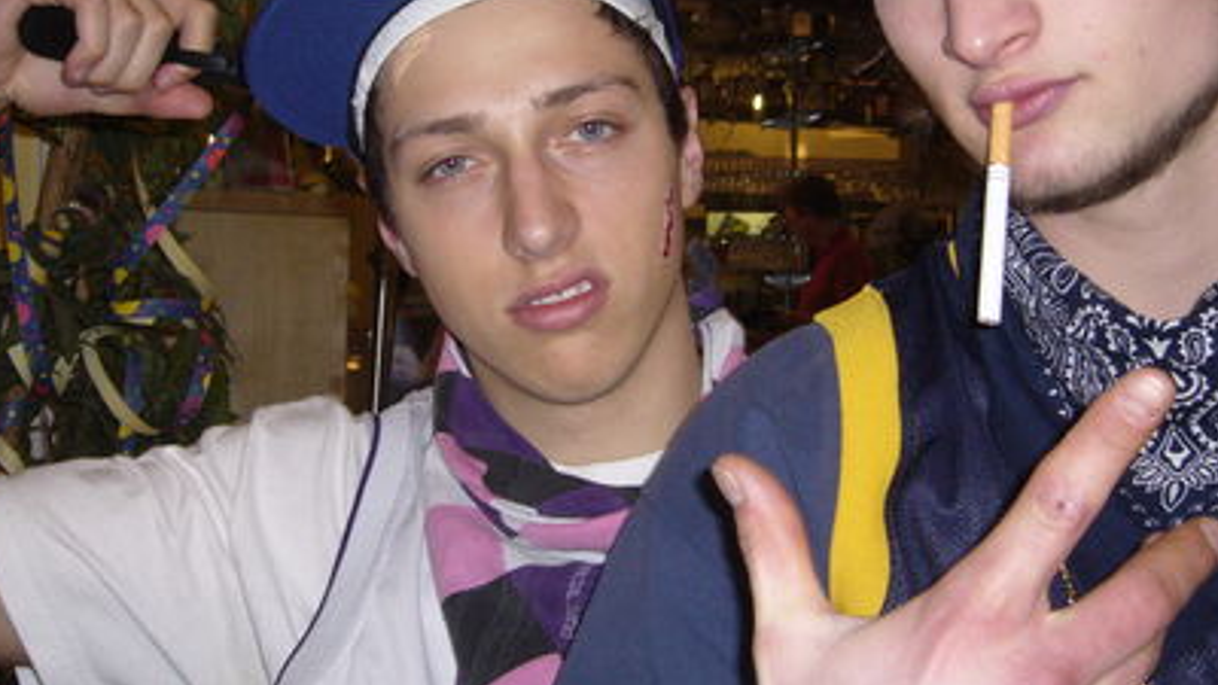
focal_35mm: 56
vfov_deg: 21.3
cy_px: 196
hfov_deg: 37.1
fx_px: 1809
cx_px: 706
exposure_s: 1/60
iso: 100
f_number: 2.8
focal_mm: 5.8
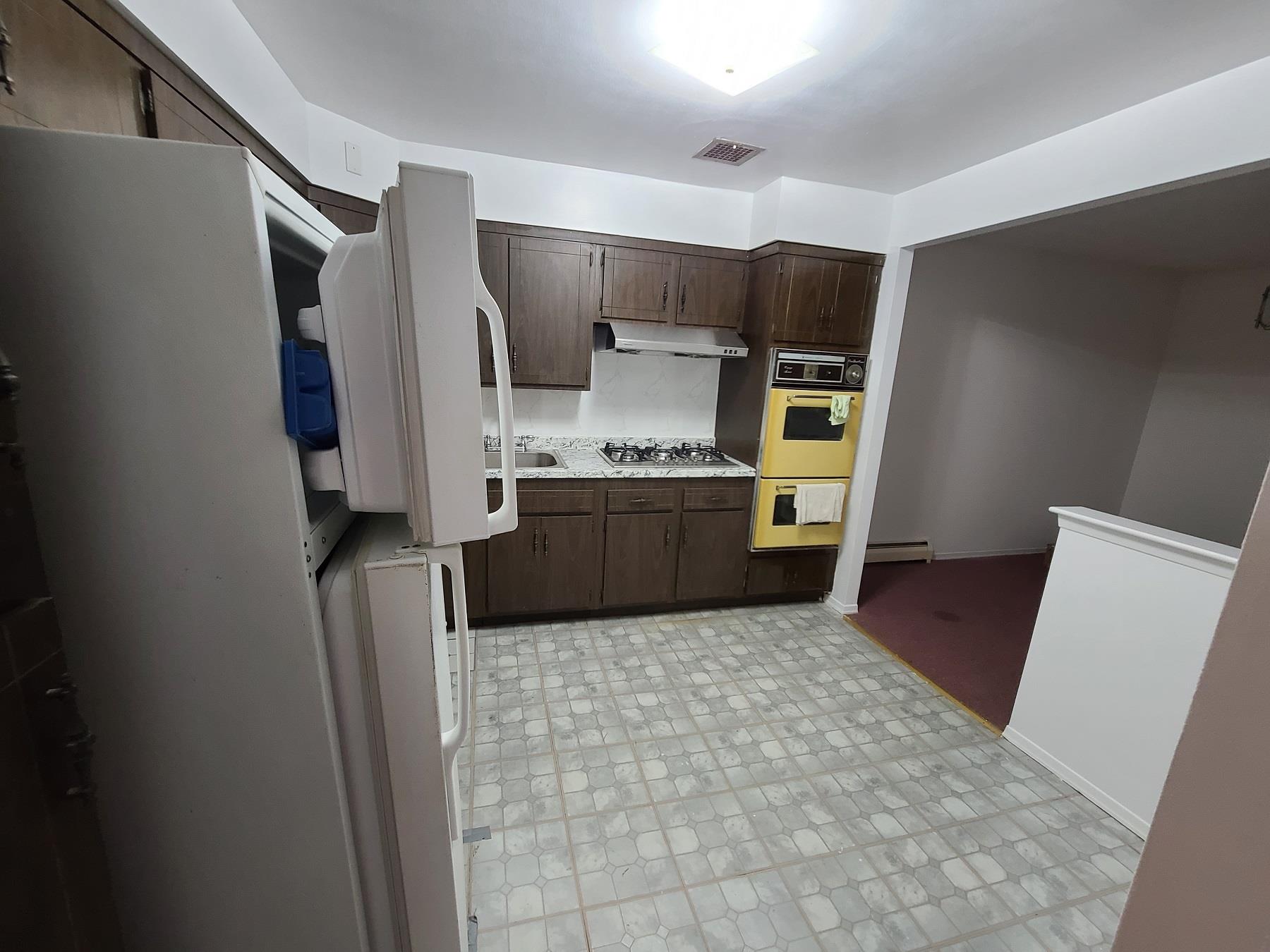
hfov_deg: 106.2
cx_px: 635
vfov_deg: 89.9
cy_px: 476
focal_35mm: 13
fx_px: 477
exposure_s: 1/29
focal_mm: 2.2
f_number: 2.2
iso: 500
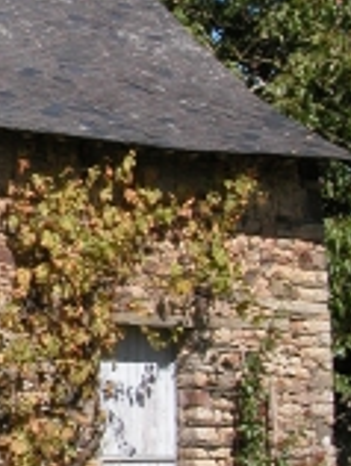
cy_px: 215
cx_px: -183
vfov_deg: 13.2
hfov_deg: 9.7
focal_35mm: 149
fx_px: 2009
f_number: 6.7
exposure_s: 1/269
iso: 100
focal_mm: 11.6
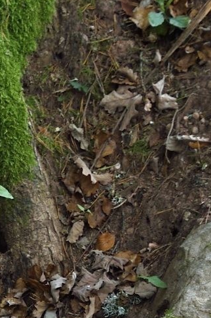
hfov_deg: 7.8
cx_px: -214
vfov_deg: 11.1
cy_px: 631
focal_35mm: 169
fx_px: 1488
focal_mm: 34
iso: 800
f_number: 7.1
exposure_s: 1/20
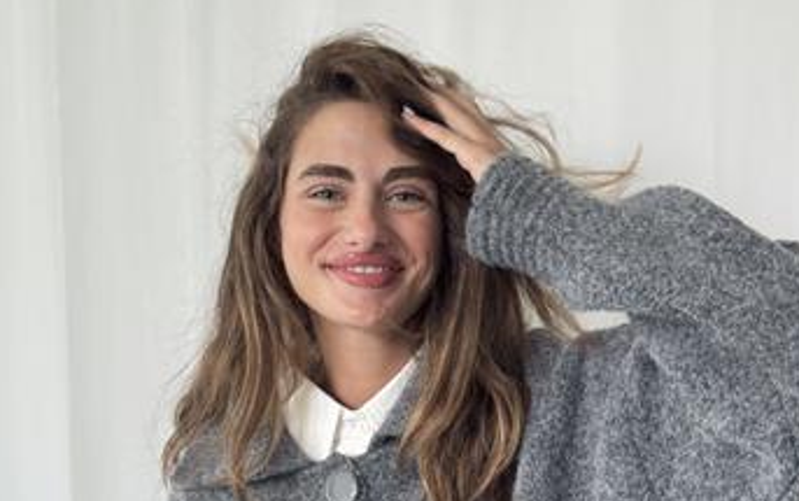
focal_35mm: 79
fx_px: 1722
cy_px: 500
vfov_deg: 16.2
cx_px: 363
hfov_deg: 26.1
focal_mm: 6.76
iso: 100
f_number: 1.78
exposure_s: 1/83
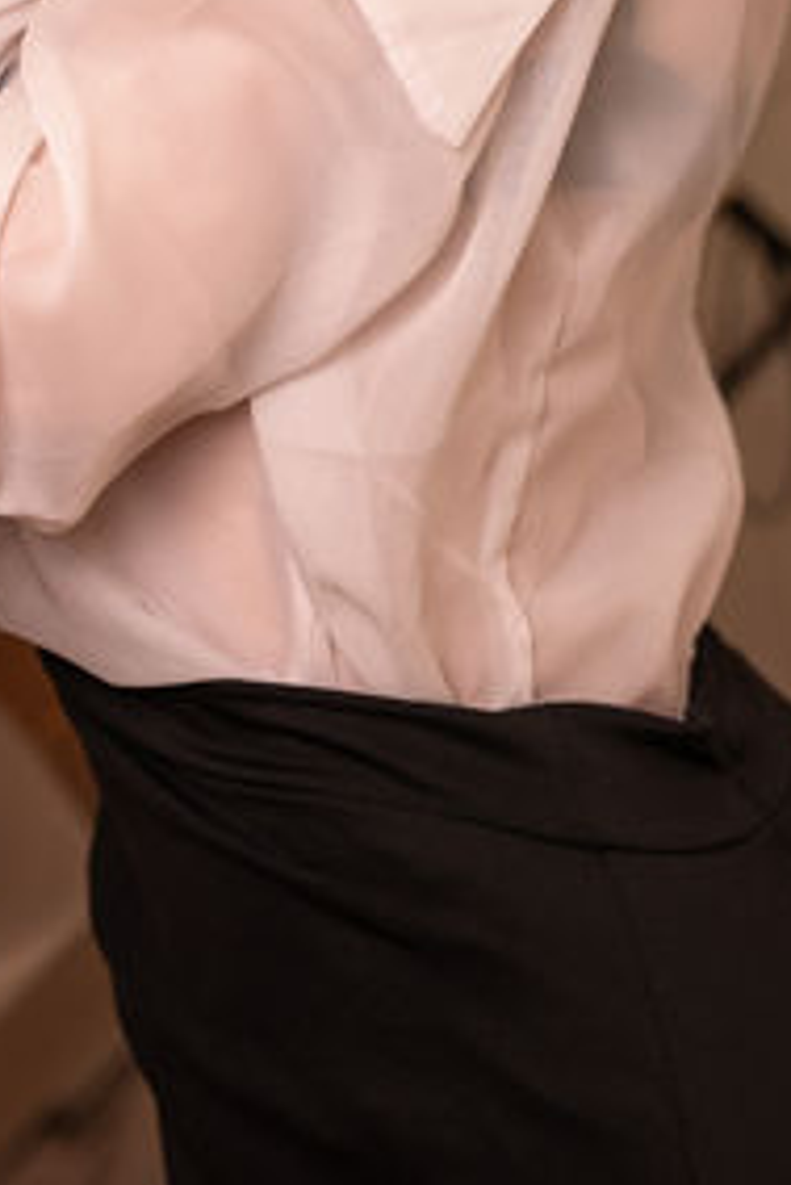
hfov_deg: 8.6
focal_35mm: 159
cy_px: 155
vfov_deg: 12.8
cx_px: 226
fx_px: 5234
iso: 50
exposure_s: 1/40
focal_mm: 50
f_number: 2.8
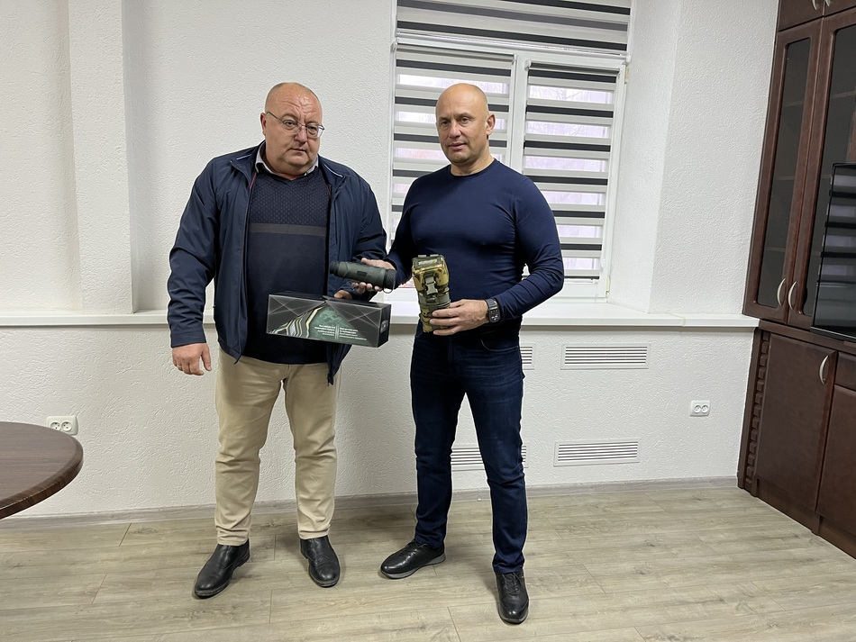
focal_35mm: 26
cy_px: 321
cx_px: 428
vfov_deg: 53.1
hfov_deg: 67.3
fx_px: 643
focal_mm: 5.1
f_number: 1.6
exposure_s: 1/50
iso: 125
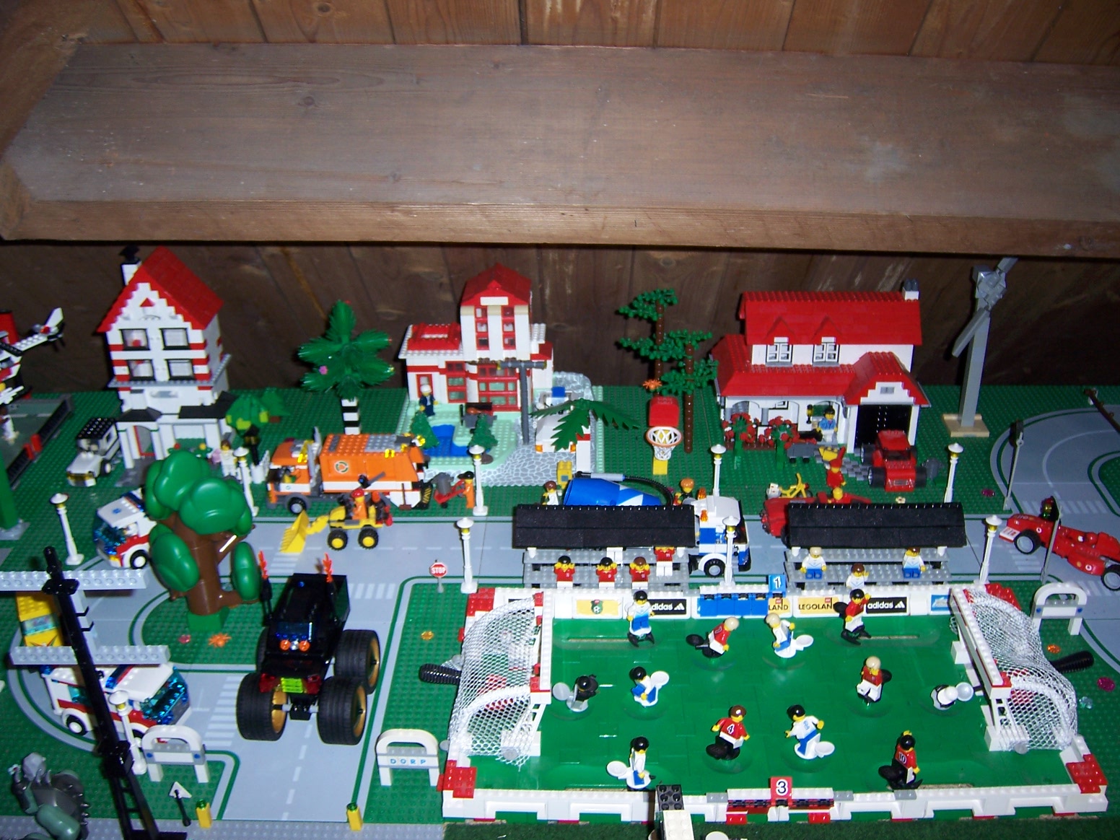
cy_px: 420
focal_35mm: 36
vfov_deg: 39.7
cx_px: 560
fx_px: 1165
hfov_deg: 51.4
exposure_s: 1/60
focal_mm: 6.2
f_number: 2.8
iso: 80
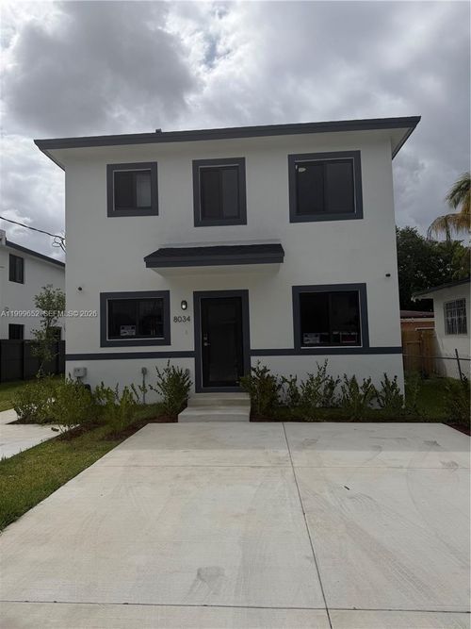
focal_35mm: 24
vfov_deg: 71.6
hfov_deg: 56.8
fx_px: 436
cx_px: 236
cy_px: 314
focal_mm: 6.76
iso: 80
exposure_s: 1/14286
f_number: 1.78
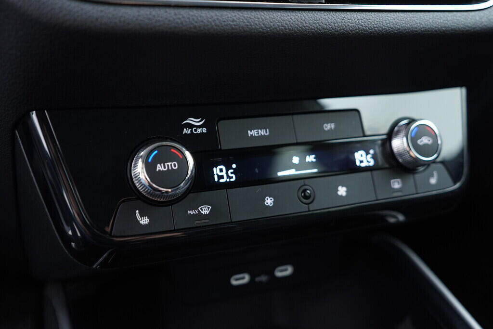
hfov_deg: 53.1
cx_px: 246
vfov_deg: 36.9
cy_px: 164
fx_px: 493
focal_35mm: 36
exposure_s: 1/40
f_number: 2.8
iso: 500
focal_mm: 24
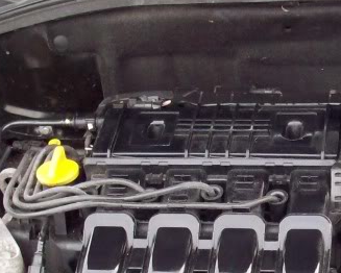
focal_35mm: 113
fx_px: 1141
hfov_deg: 16.7
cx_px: 324
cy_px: 241
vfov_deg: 13.5
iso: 139
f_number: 2.8
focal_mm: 6.2
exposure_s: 1/64
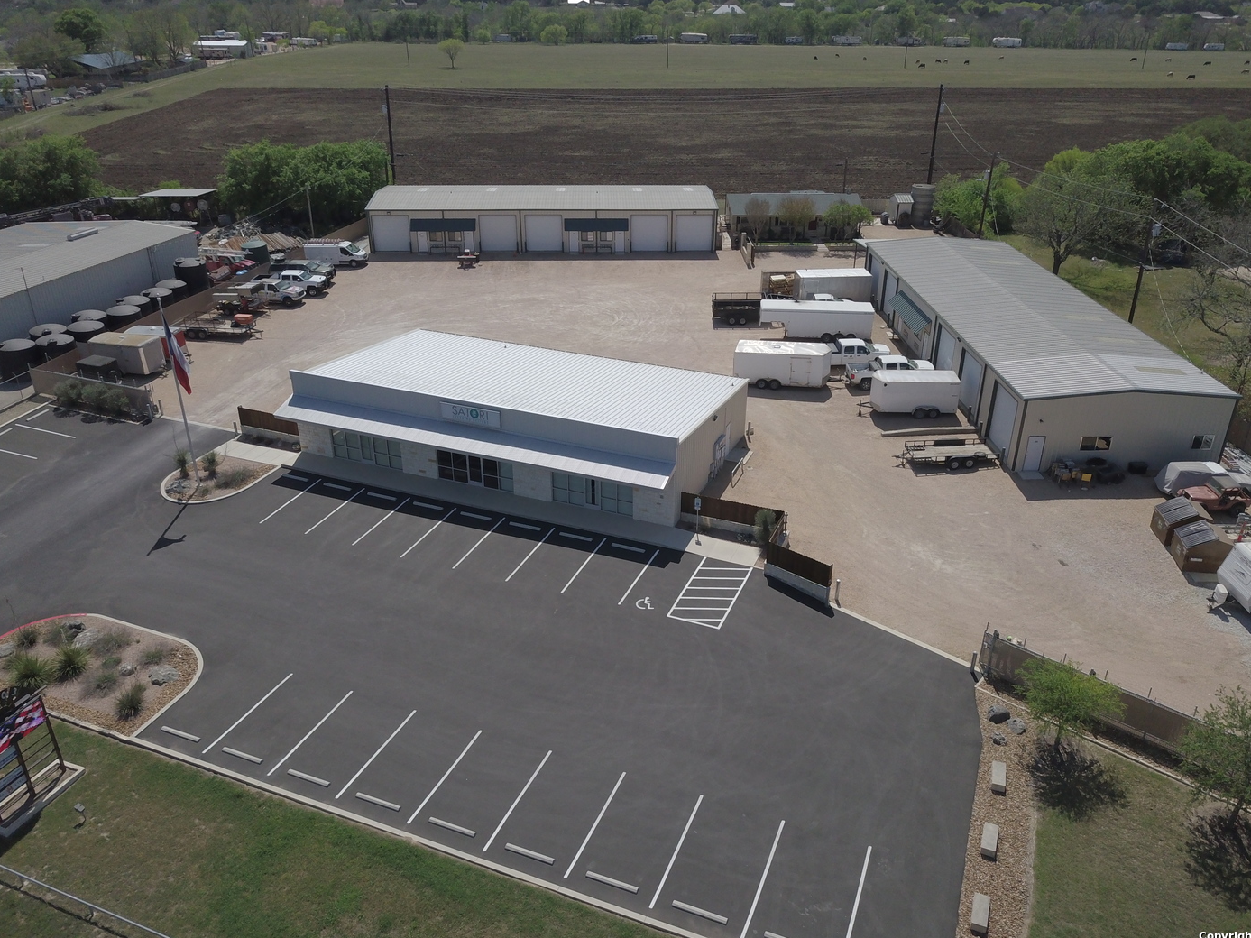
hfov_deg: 65.3
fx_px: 976
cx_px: 647
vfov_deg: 51.3
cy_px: 470
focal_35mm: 27
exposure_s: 1/6410
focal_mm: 4.73
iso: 200
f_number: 2.2
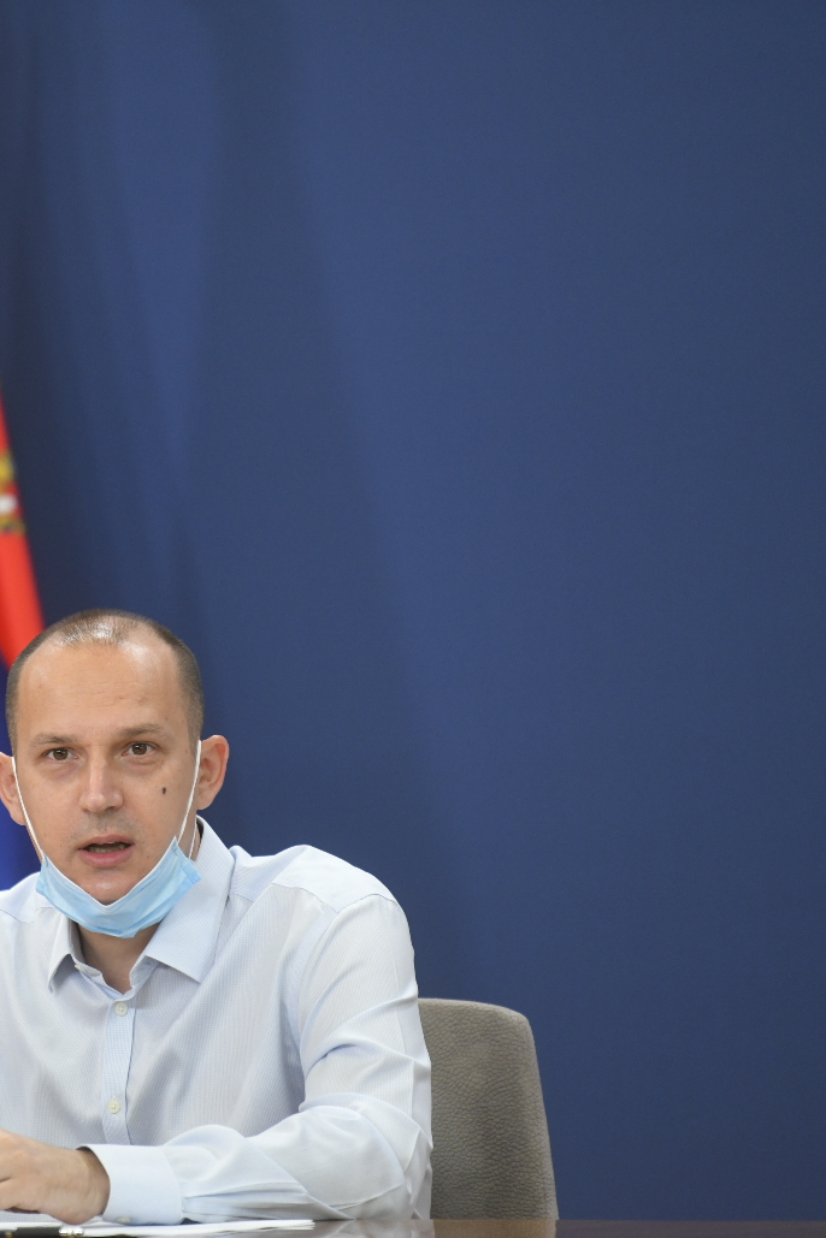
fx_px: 10840
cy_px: 641
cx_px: 101
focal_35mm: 315
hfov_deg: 4.4
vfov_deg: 6.5
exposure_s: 1/320
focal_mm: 200
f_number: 2.8
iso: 1600
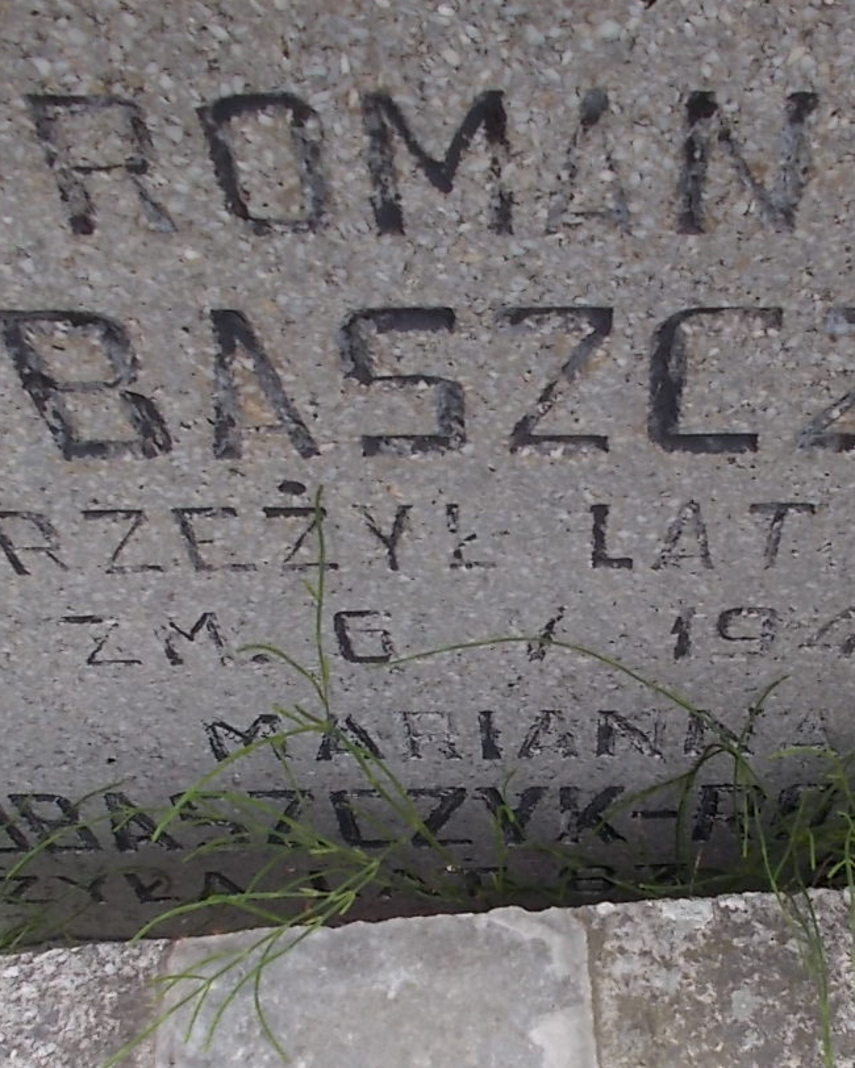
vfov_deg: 36.9
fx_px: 1581
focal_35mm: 50
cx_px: 592
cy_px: 727
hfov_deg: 30.0
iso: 80
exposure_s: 1/200
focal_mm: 4.6
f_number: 3.2
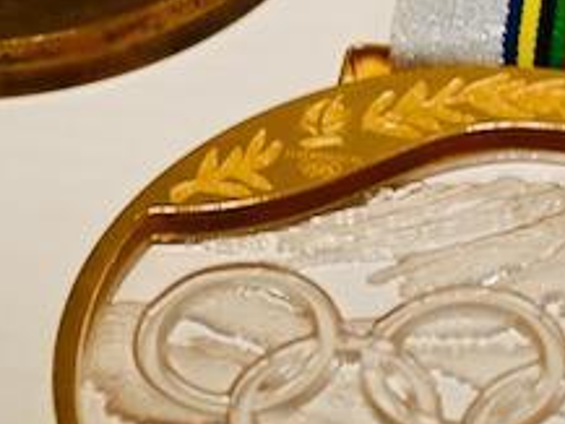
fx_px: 3348
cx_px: 596
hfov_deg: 9.6
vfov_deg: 7.2
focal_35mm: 205
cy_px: -177
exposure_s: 1/250
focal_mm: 28
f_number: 2.8
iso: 400
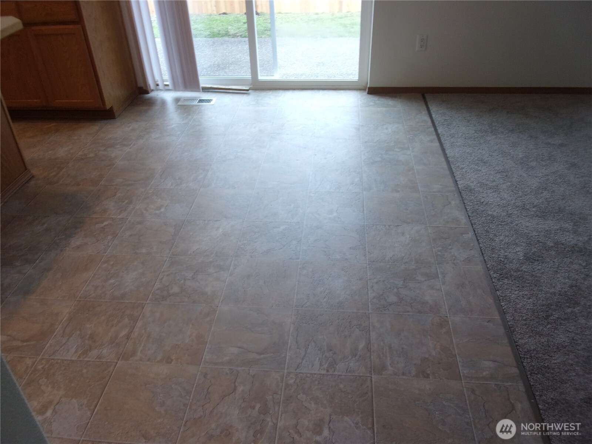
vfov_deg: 49.7
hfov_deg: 63.4
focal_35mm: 28
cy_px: 222
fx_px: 479
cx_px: 296
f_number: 3.9
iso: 121
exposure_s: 1/34
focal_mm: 5.1
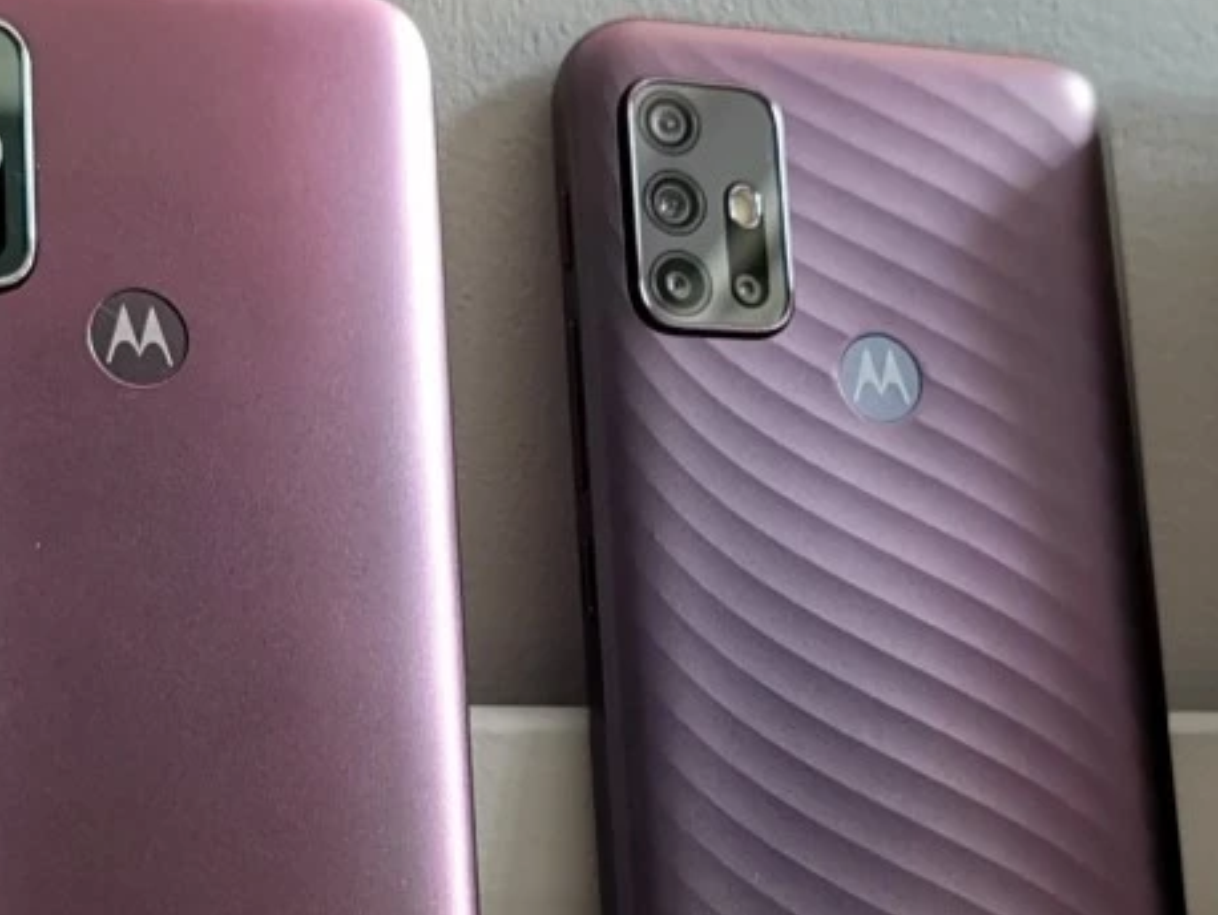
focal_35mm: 89
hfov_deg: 22.0
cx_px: 540
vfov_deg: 16.5
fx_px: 3133
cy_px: 734
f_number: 1.6
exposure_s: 1/100
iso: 200
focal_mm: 5.56
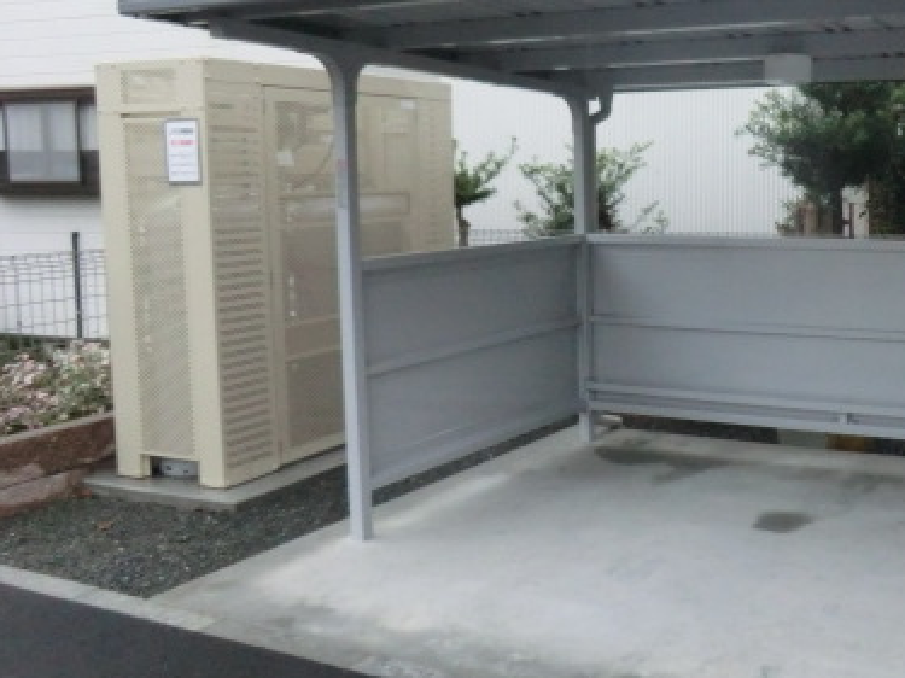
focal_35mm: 41
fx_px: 1072
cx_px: 748
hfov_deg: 43.3
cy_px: 290
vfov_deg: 35.1
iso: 320
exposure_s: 1/60
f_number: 3.2
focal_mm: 4.3
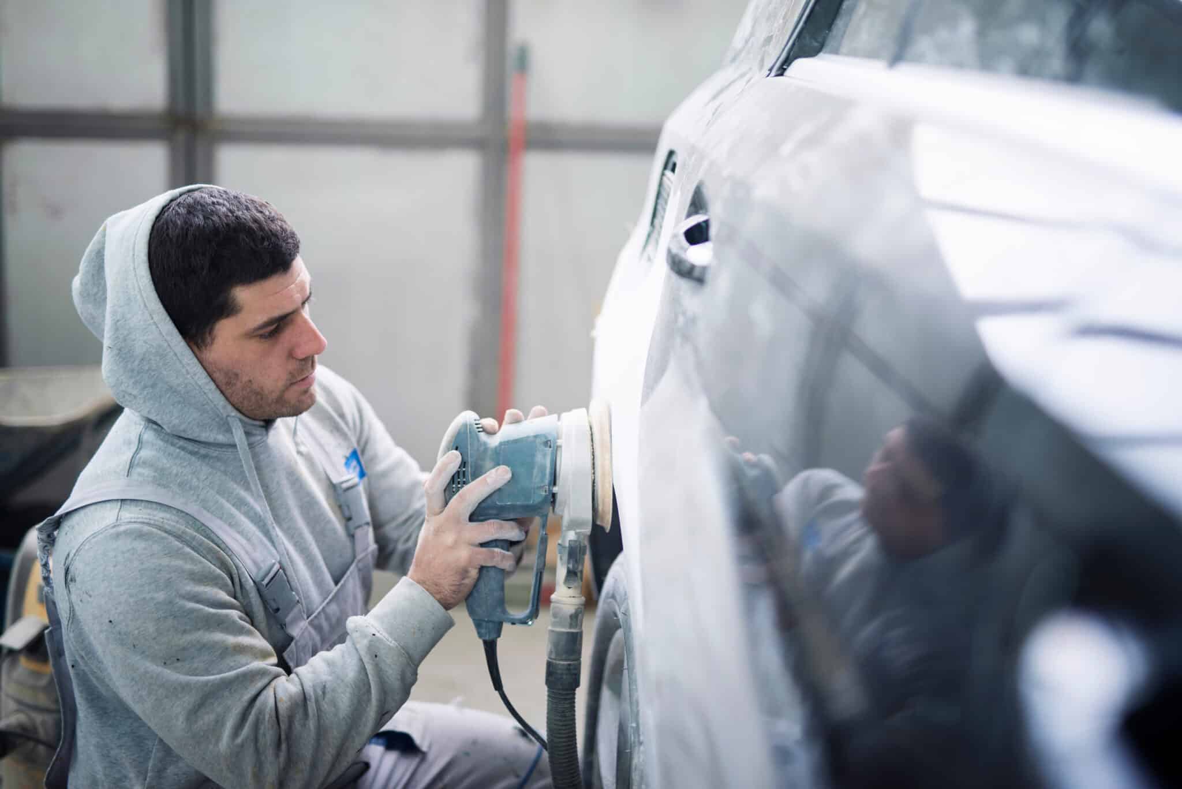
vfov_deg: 27.0
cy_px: 394
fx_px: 1642
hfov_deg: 39.6
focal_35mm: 50
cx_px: 591
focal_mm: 50
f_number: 1.6
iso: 500
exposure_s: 1/250
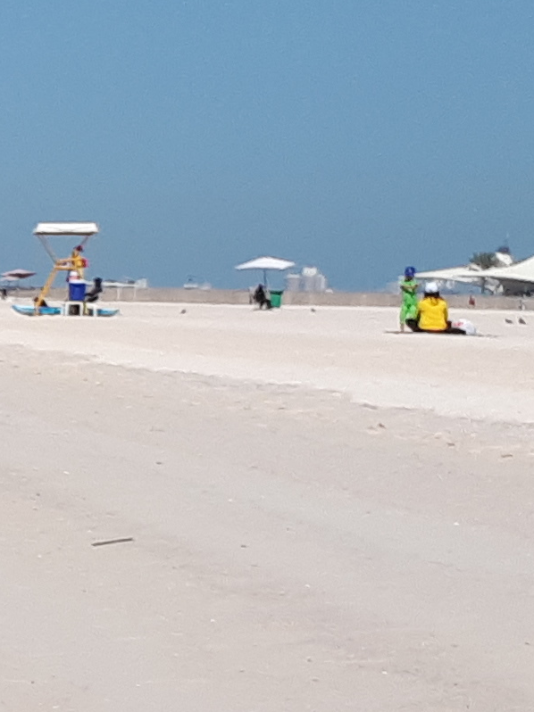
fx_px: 3210
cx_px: -1348
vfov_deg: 12.6
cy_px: 509
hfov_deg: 7.6
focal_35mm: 156
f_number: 1.9
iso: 40
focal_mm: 3.6
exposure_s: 1/2381
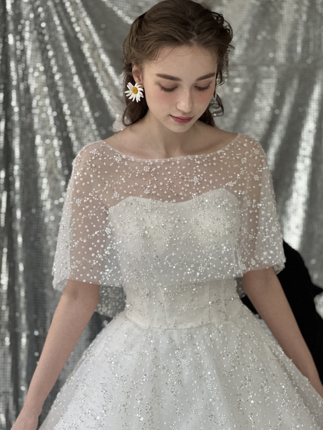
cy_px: 217
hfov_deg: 18.9
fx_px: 971
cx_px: 162
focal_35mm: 78
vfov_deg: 25.0
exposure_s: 1/121
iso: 160
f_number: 2.8
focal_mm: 9
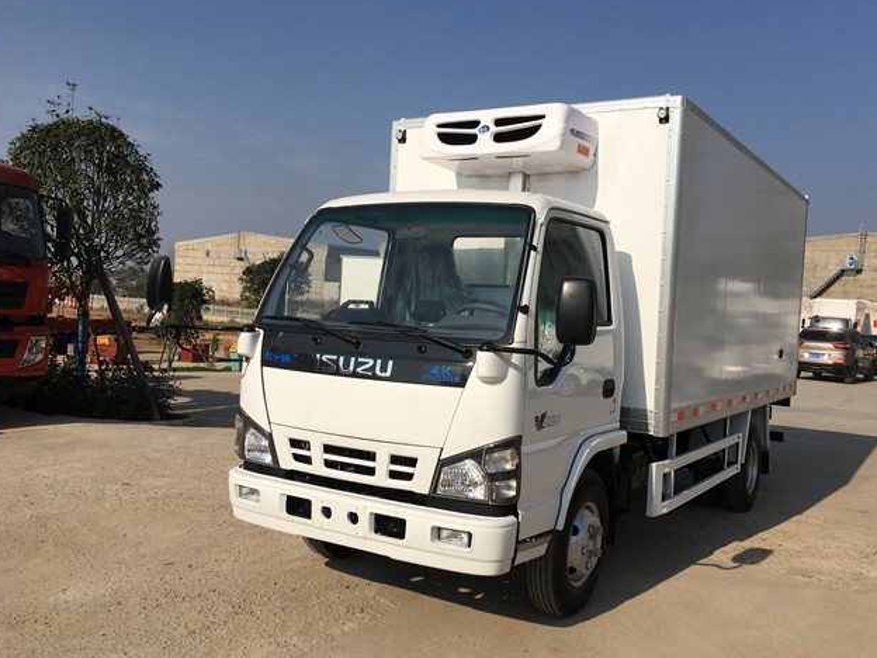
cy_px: 335
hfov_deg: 55.3
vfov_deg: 42.9
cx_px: 479
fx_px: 836
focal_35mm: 33
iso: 25
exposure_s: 1/3205
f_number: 2.2
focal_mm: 4.15
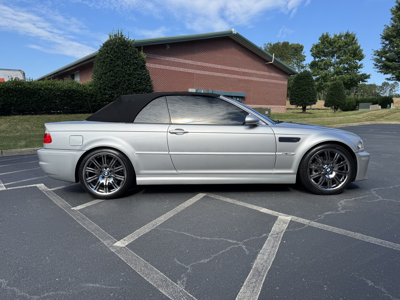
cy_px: 150
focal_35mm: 24
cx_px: 200
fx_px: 277
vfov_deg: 56.8
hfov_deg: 71.6
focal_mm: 6.76
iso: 80
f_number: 1.78
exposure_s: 1/2506
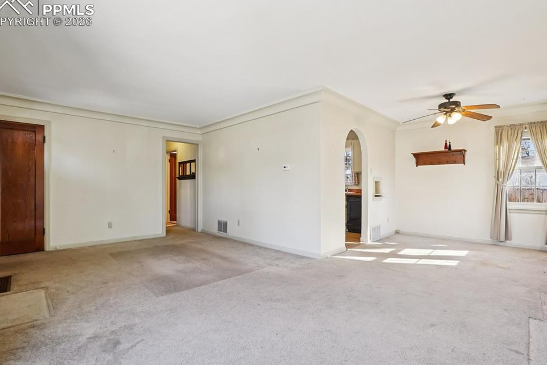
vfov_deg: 73.7
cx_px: 272
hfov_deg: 96.7
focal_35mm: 16
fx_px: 243
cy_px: 189
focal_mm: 10
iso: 400
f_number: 8
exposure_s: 1/13
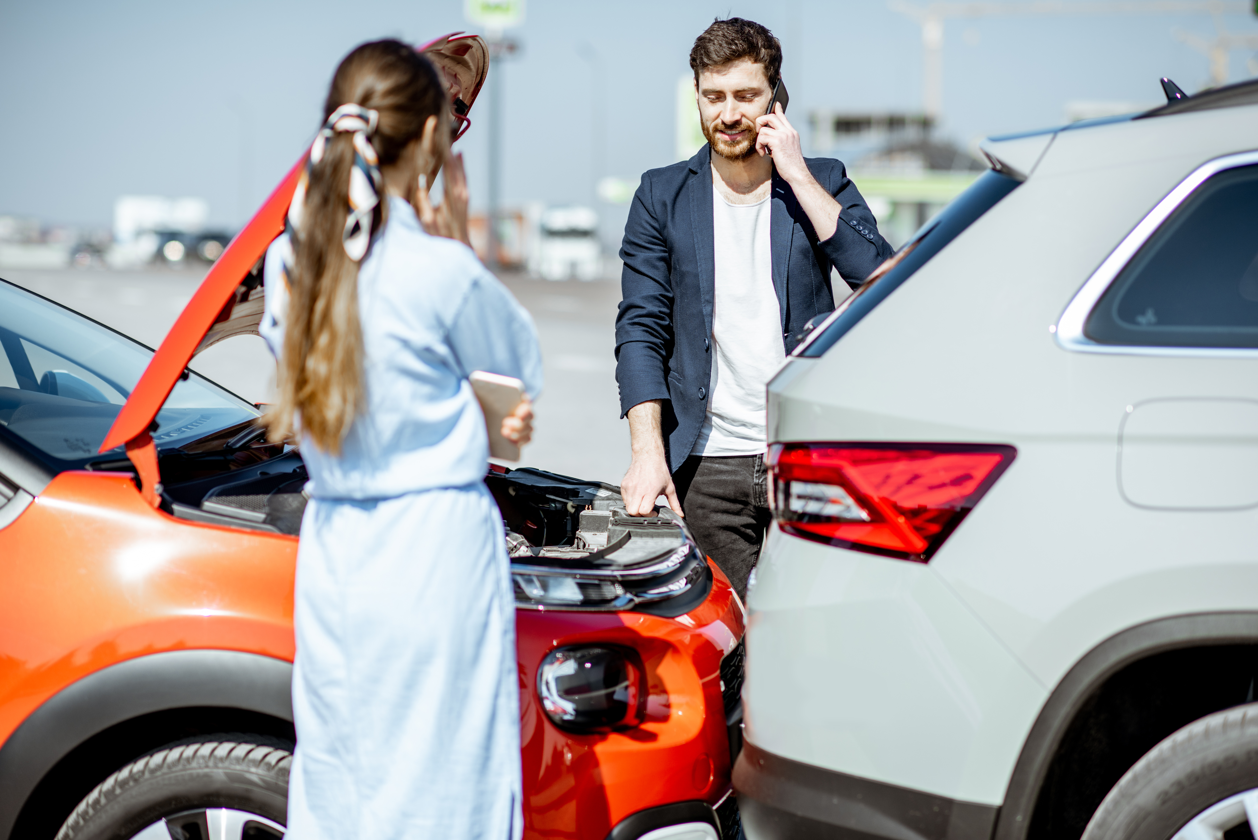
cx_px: 629
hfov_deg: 23.9
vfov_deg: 16.1
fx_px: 2971
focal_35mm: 85
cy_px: 420
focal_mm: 85
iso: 100
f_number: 2.2
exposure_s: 1/2500
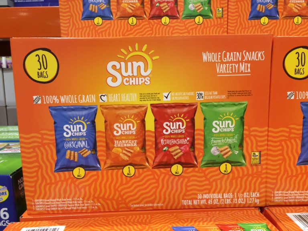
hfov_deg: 61.7
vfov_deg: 48.2
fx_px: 258
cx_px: 154
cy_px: 116
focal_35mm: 29
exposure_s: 1/30
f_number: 2.2
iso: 100
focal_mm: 4.15
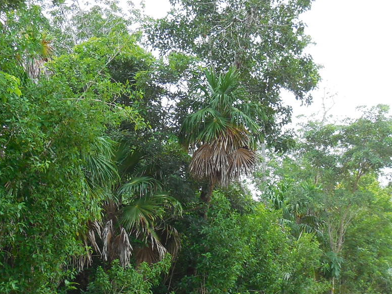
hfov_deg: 23.8
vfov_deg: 18.0
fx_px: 929
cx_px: 186
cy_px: 191
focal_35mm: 82
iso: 125
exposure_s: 1/320
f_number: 3.6
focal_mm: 7.1
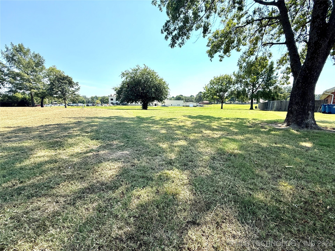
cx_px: 168
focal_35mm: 14
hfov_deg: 102.1
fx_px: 135
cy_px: 126
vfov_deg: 85.7
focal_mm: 2.22
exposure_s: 1/1399
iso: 64
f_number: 2.2
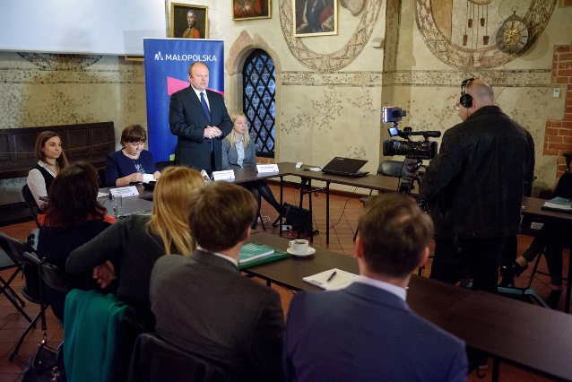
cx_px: 286
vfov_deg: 37.9
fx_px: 556
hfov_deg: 54.4
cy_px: 191
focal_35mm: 35
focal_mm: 35
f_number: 2.8
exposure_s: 1/160
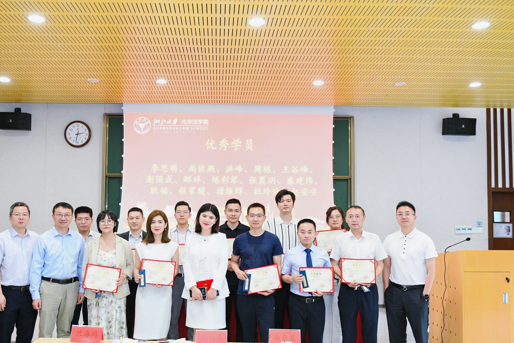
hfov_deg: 55.6
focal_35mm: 34
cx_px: 222
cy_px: 191
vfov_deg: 38.8
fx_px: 485
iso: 2000
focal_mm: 28
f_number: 3.5
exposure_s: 1/100
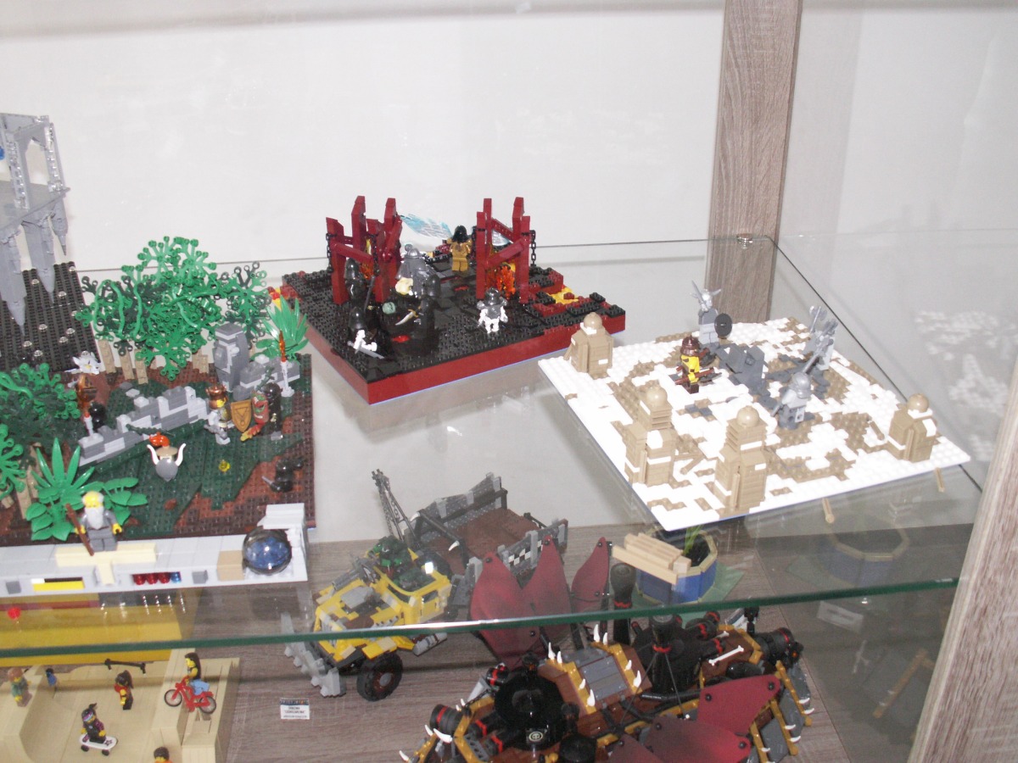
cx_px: 509
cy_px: 382
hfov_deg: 52.6
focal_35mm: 35
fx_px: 1029
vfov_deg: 40.7
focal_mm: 5.86
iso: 160
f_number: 2.8
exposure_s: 1/60
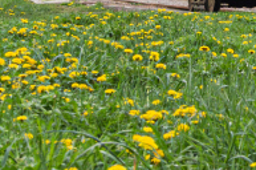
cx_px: 389
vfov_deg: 3.9
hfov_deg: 5.9
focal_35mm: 344
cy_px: -175
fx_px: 2442
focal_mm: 34
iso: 200
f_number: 5.6
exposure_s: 1/250
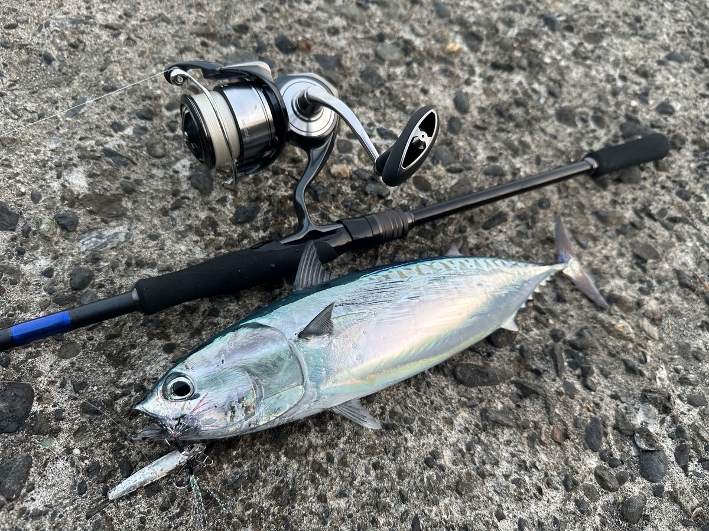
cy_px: 266
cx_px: 354
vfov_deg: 56.8
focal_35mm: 24
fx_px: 492
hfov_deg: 71.6
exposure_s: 1/121
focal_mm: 6.86
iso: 100
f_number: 1.78
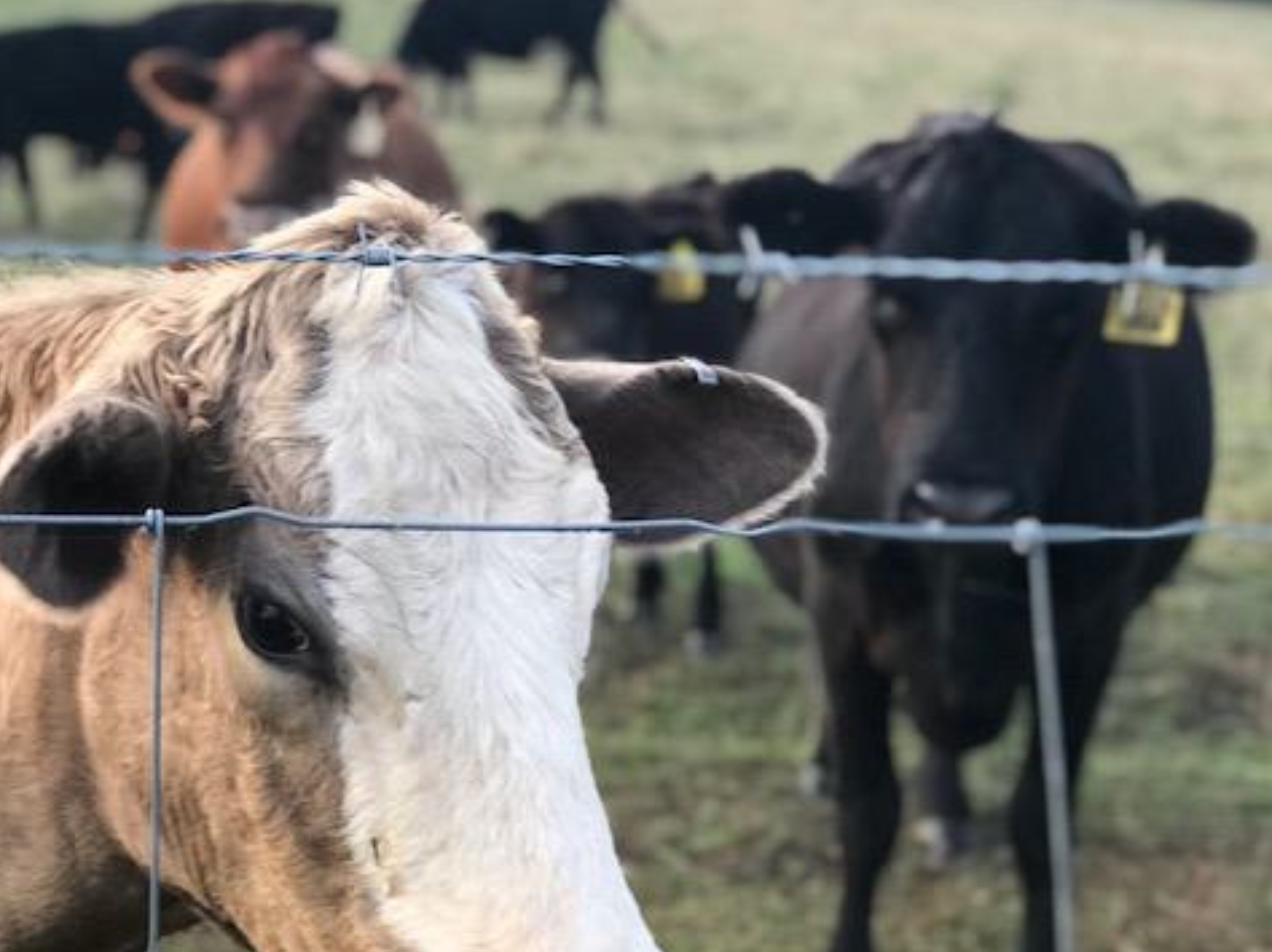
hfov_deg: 25.3
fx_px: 2828
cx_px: 633
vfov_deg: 19.1
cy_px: 501
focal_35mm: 77
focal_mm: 6.6
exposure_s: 1/60
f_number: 2.8
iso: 80
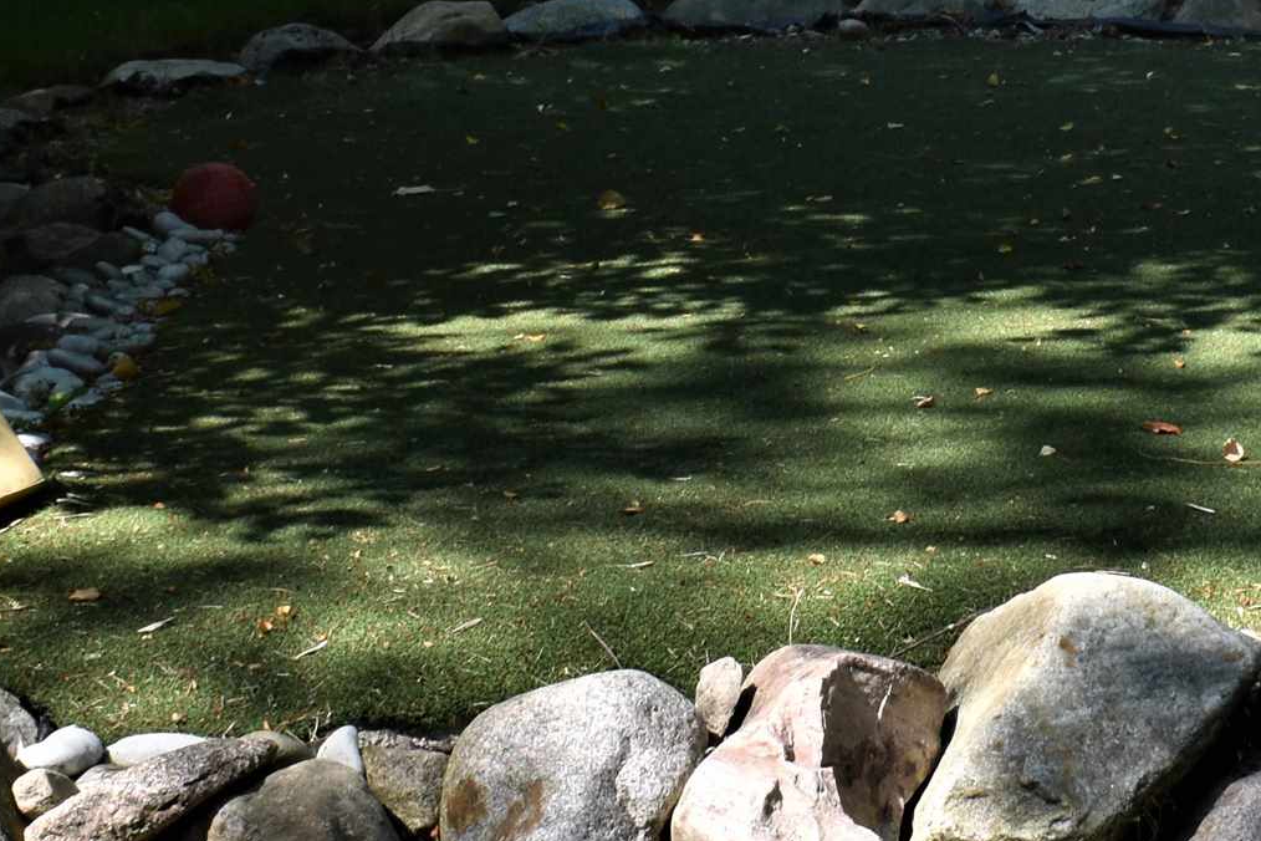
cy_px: 309
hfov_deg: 19.4
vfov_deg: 13.1
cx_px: 904
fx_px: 3661
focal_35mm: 105
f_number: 16
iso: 160
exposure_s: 1/60
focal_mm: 23
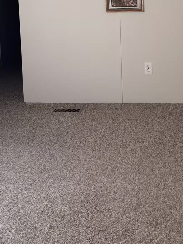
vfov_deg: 26.8
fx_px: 487
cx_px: 145
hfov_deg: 21.1
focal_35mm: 69
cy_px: 8
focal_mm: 5.96
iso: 100
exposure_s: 1/121
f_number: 1.6
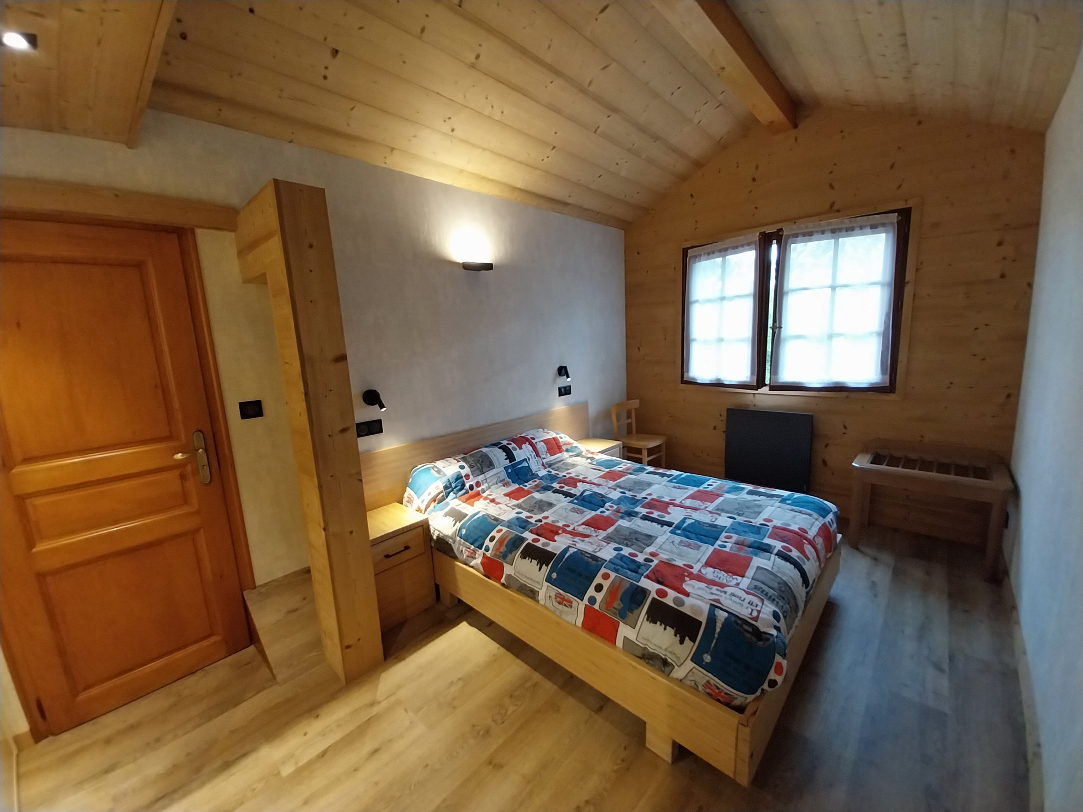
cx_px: 542
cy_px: 406
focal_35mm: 13
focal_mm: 1.13
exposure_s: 1/33
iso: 200
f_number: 2.2
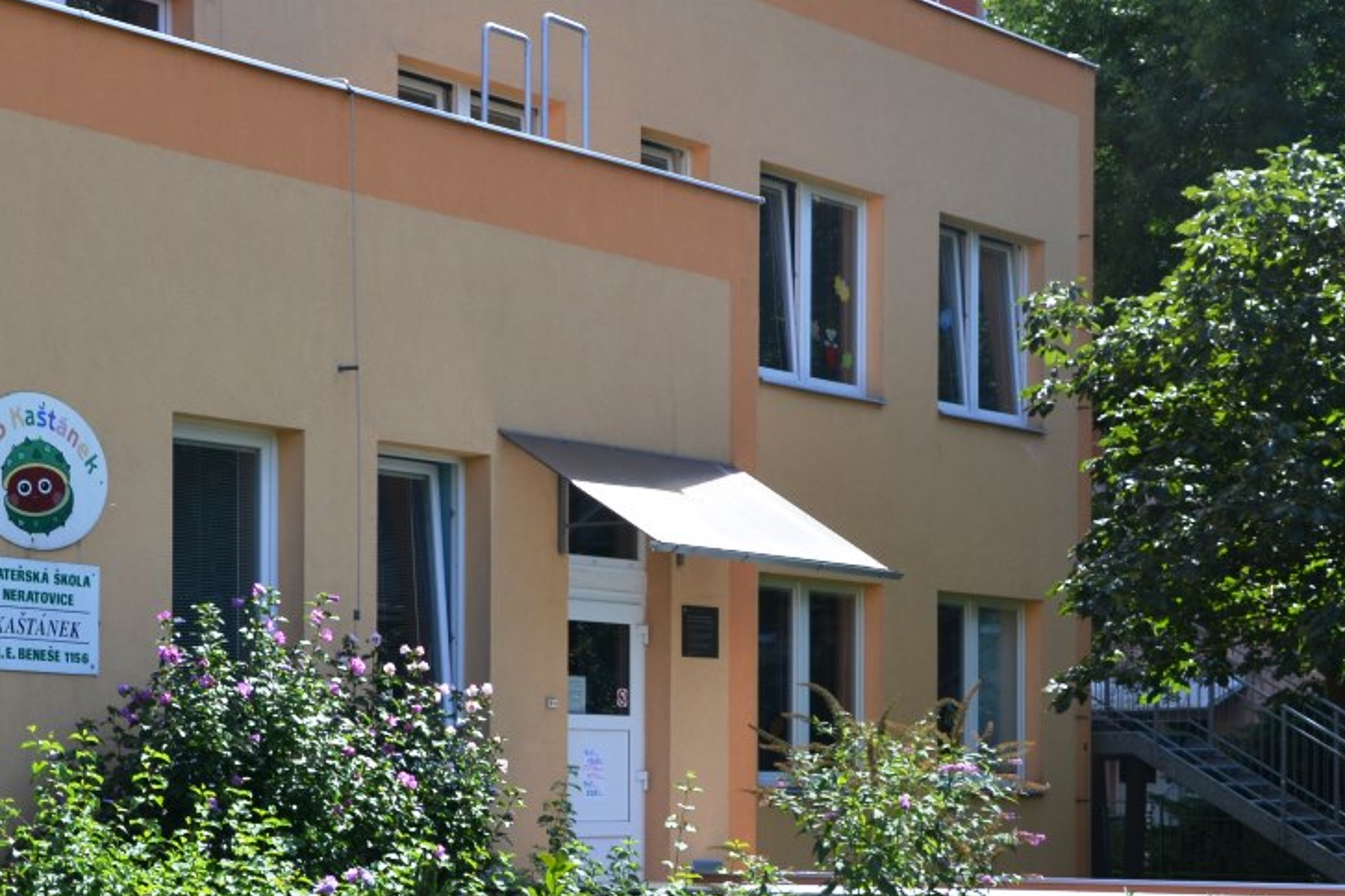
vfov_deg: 15.6
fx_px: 3244
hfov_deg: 23.4
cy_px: 711
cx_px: 548
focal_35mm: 87
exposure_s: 1/200
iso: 100
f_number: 7.1
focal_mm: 35
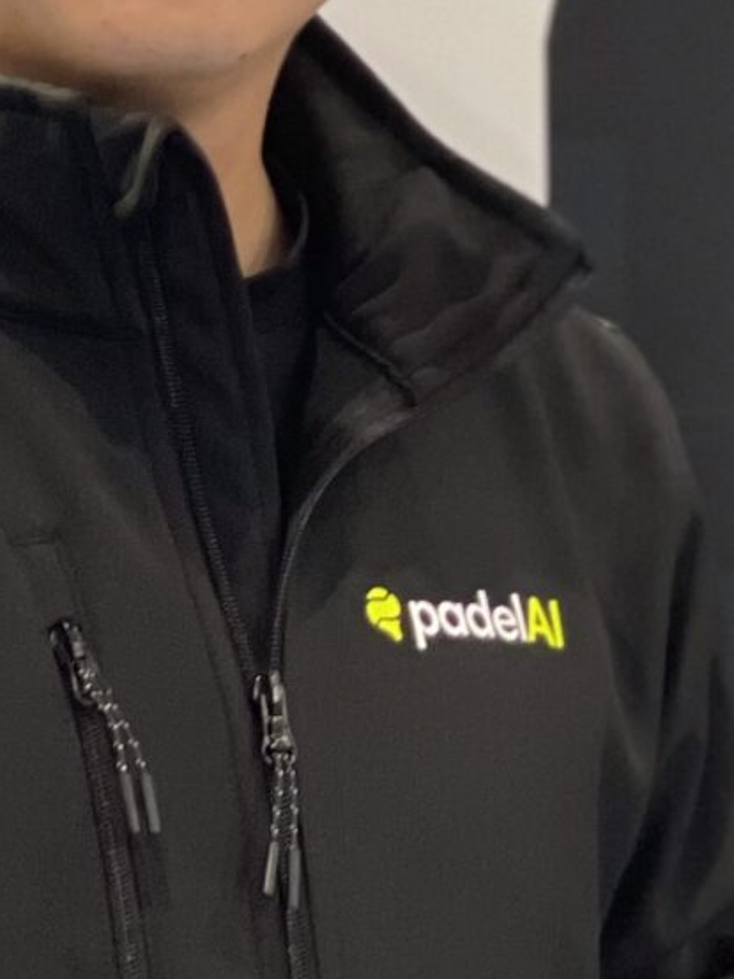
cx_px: 1088
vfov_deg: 6.7
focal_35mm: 296
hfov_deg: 5.0
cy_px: -48
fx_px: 8375
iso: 160
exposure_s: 1/33
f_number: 2.2
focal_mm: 7.5
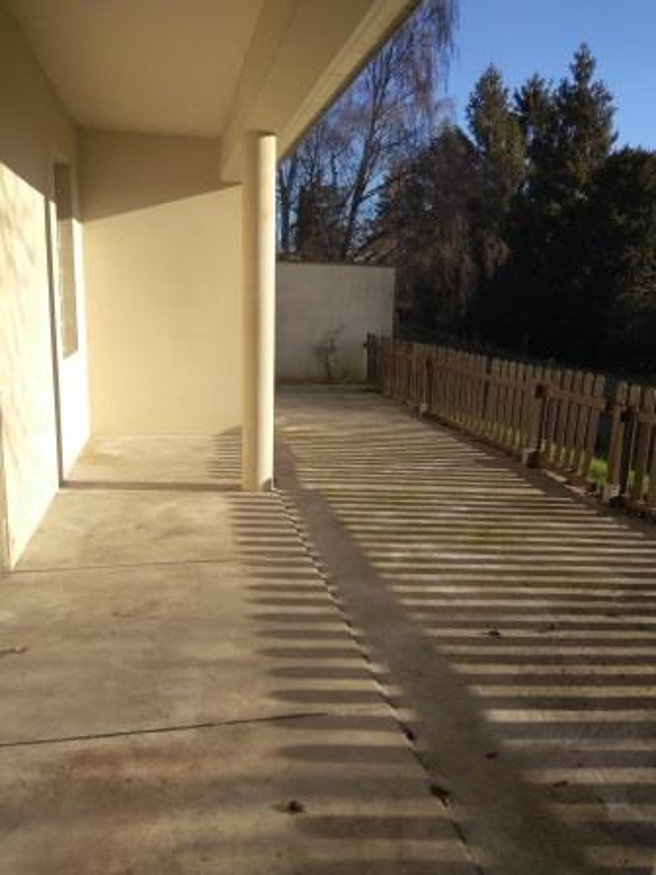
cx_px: 328
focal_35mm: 26
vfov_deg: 67.3
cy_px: 438
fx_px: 657
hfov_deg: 53.1
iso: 100
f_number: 1.8
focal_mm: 3.6
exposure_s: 1/1160
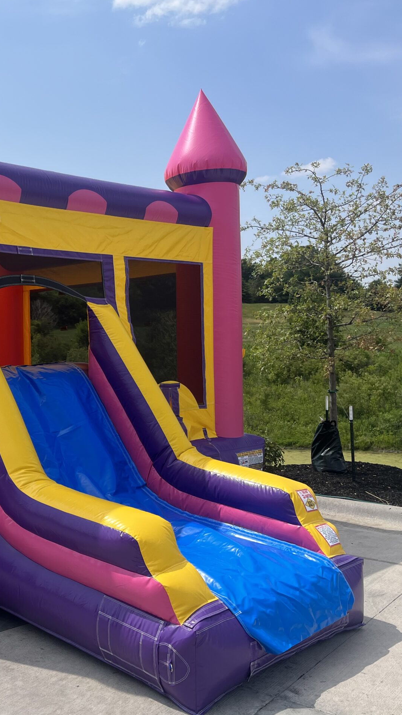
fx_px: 720
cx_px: 31
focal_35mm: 38
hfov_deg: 29.7
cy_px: 358
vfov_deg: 52.8
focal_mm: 5.1
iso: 50
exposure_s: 1/3623
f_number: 1.6
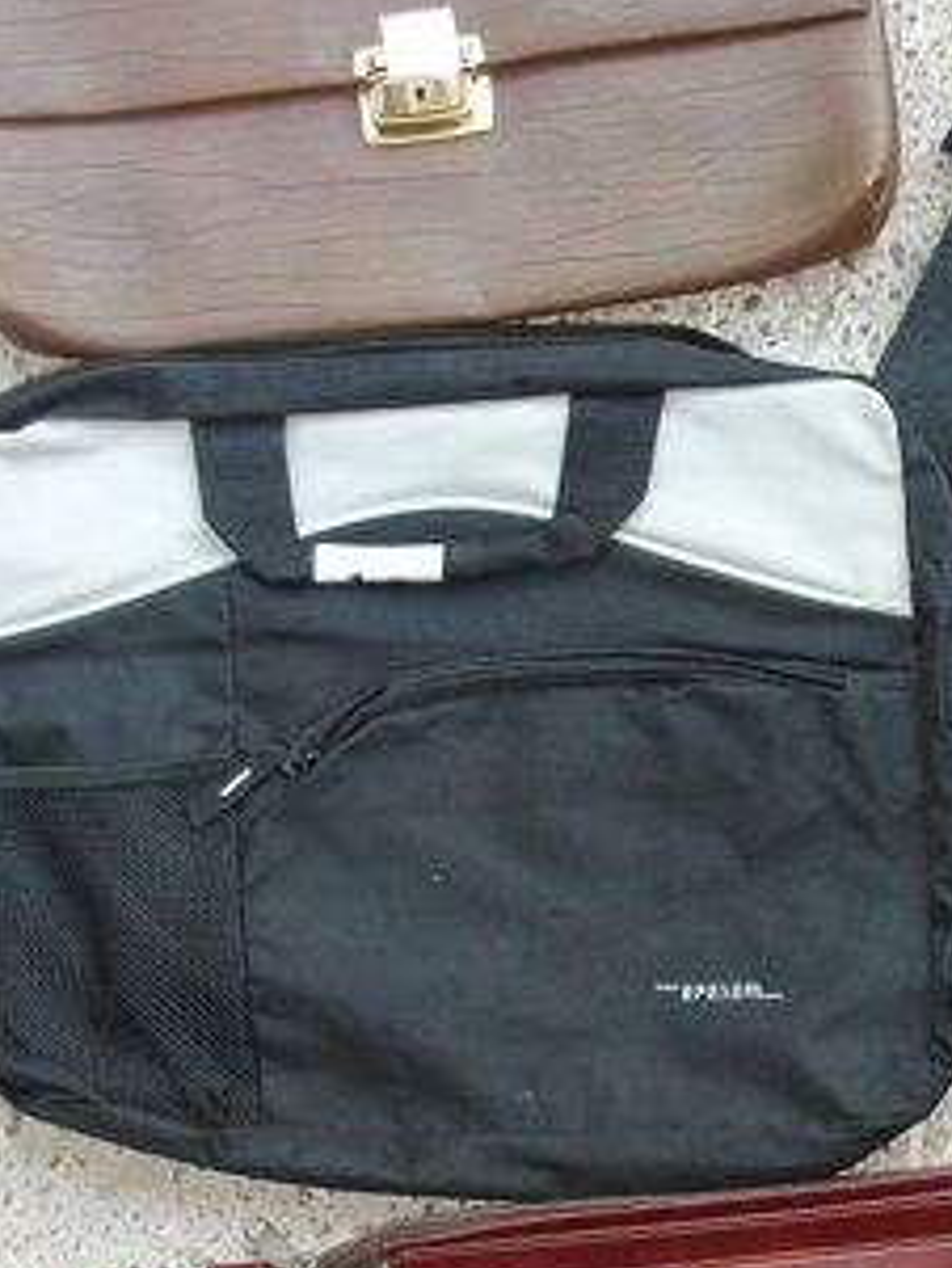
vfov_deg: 28.5
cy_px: 788
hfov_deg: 21.2
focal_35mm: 68
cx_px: 859
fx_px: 2492
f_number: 2.9
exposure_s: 1/40
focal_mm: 5.7
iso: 125
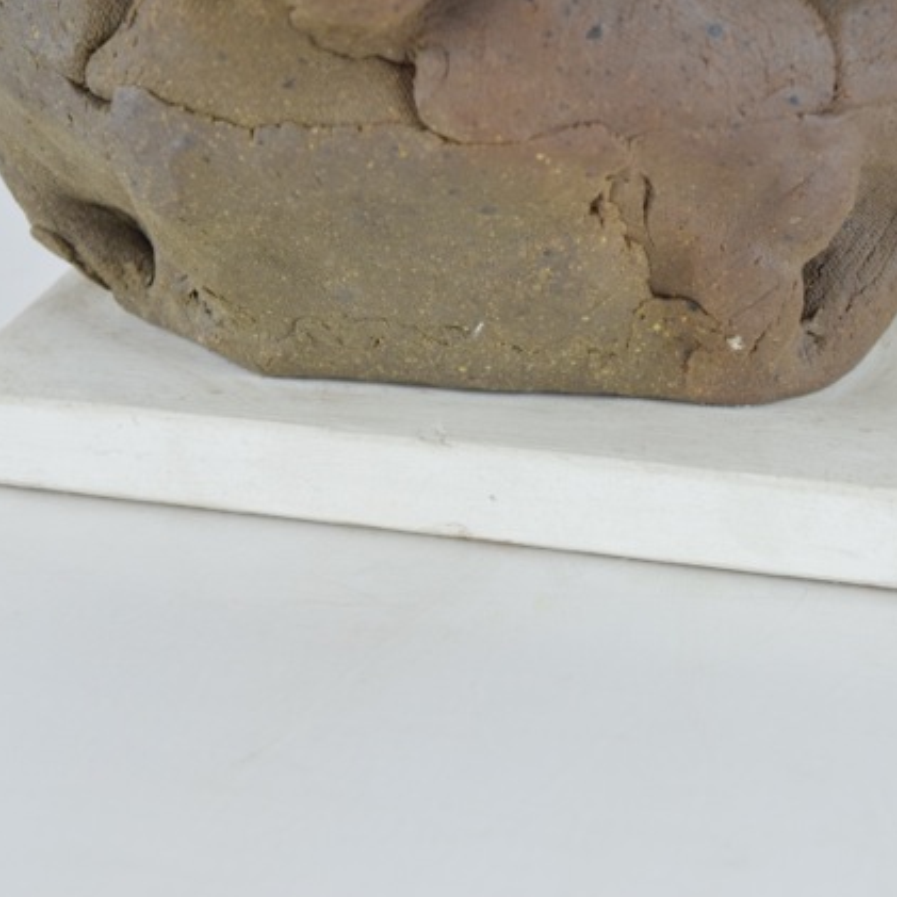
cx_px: 501
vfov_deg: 17.9
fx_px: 2844
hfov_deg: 17.9
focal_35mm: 97
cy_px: 451
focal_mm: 50
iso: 800
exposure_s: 1/125
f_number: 6.3
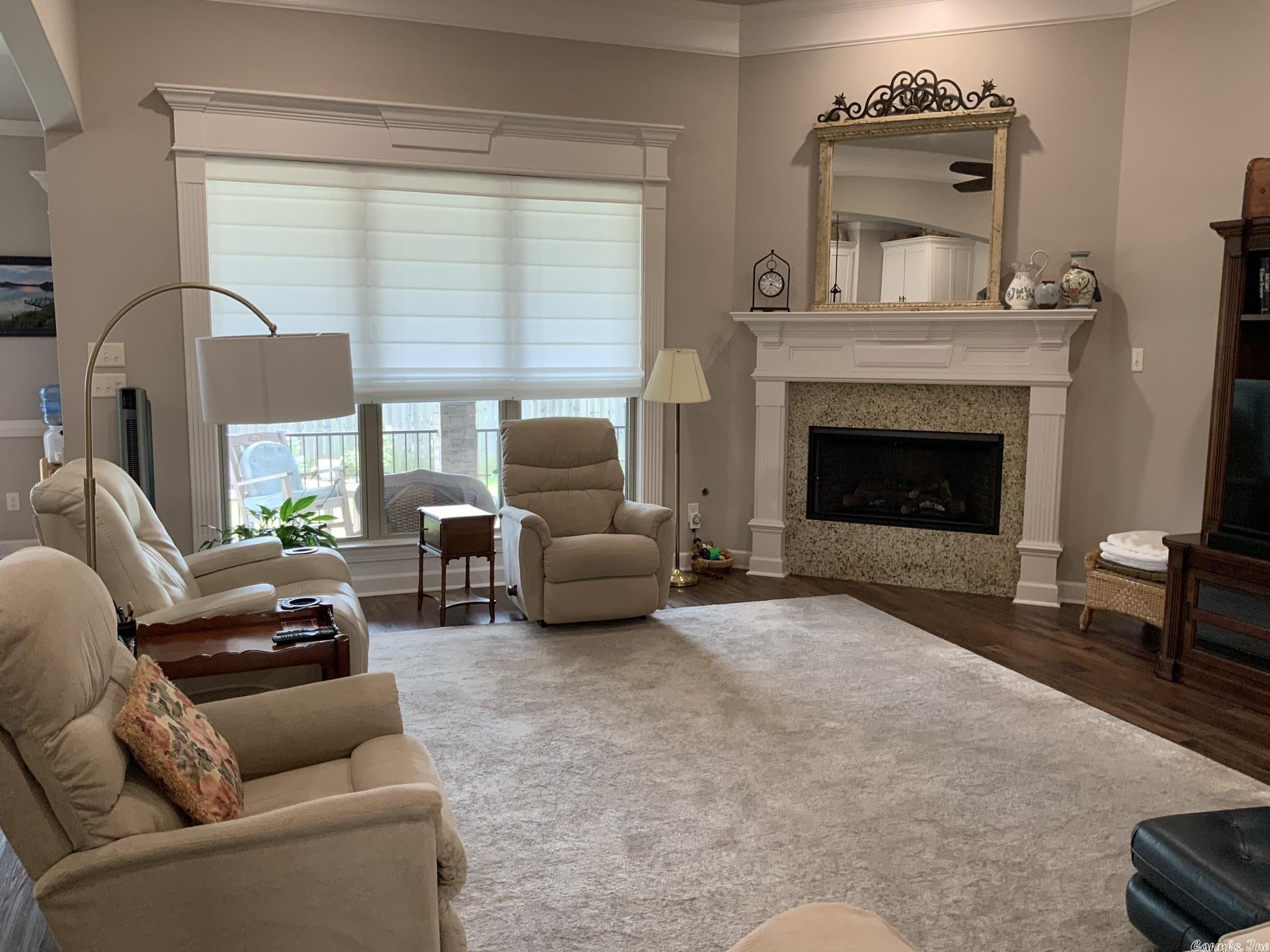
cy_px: 476
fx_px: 1064
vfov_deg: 48.2
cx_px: 635
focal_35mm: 29
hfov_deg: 61.7
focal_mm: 3
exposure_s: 1/60
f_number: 1.8
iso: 64
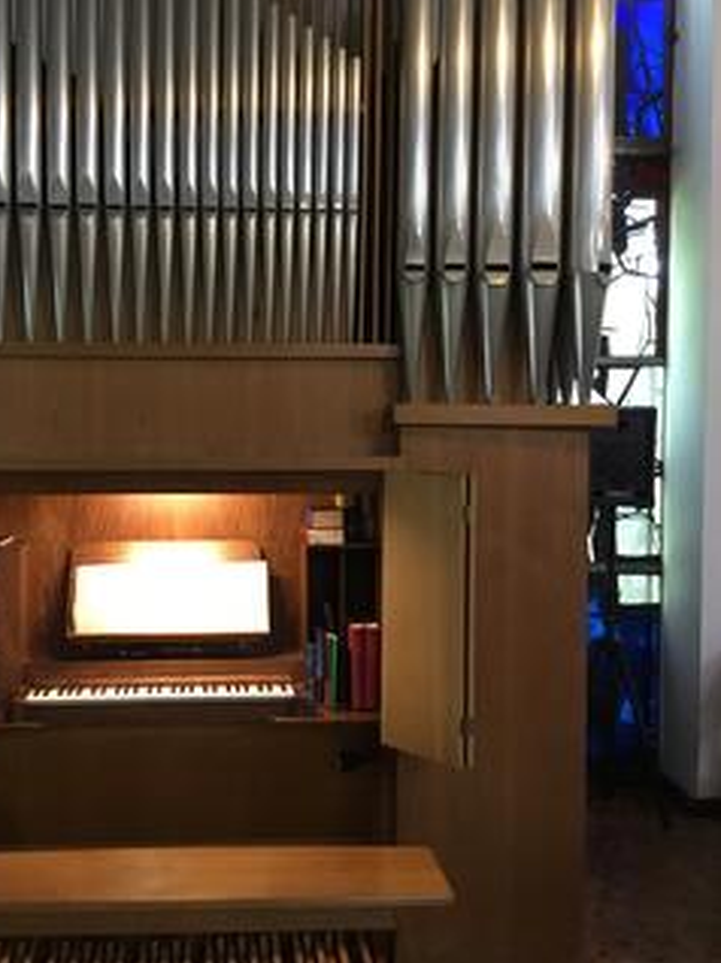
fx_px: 1085
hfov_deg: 36.6
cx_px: 270
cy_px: 457
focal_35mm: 39
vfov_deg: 47.9
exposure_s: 1/17
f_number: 2.4
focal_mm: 3.3
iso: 200
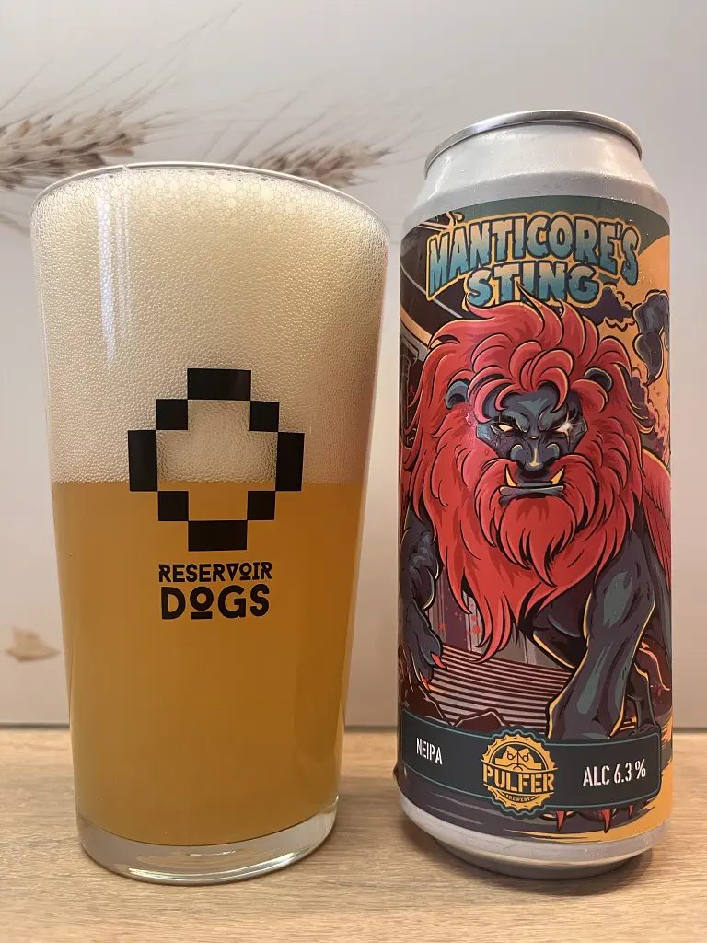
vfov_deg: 67.3
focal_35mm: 26
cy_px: 472
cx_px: 354
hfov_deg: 53.1
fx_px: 708
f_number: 1.6
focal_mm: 5.1
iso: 80
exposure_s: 1/50
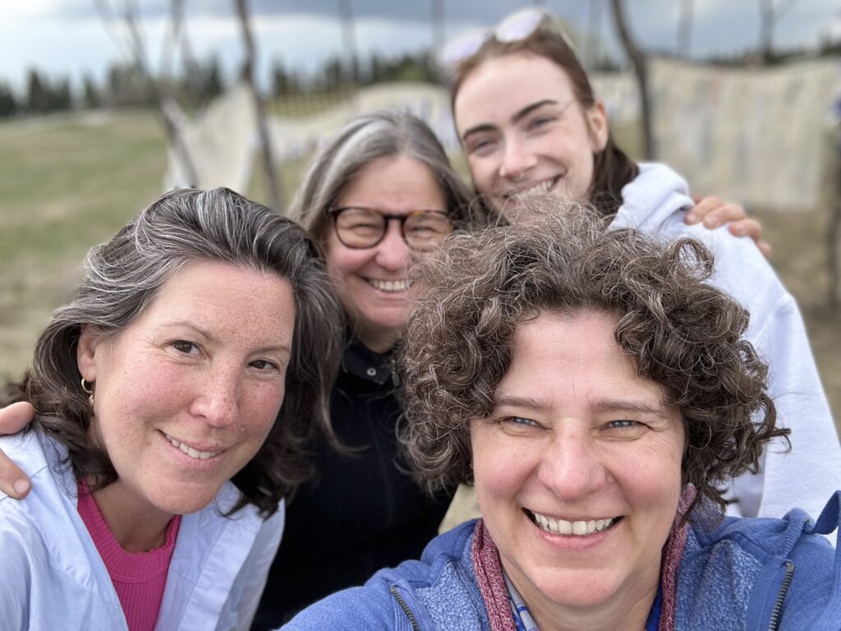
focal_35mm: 30
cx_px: 420
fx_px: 729
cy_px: 316
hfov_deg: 60.0
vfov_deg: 46.8
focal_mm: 2.69
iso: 25
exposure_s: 1/614
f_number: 1.9
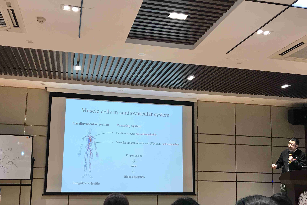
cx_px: 149
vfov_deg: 34.0
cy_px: 133
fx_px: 333
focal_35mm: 39
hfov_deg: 49.5
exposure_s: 1/20
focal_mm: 3.99
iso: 40
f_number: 1.8
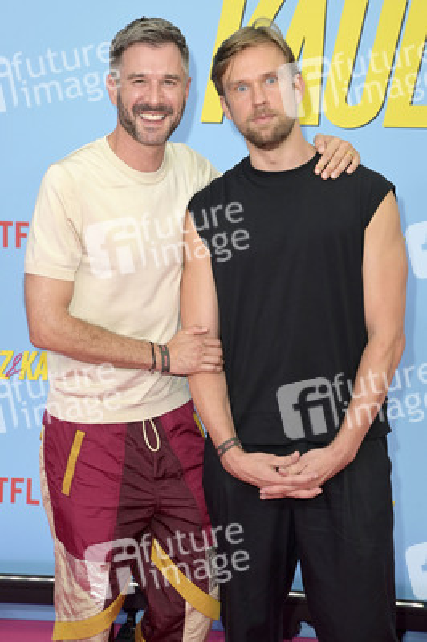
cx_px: 214
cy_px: 321
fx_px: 1337
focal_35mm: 75
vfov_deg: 27.0
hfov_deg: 18.2
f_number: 6.3
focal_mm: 75
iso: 640
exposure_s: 1/125
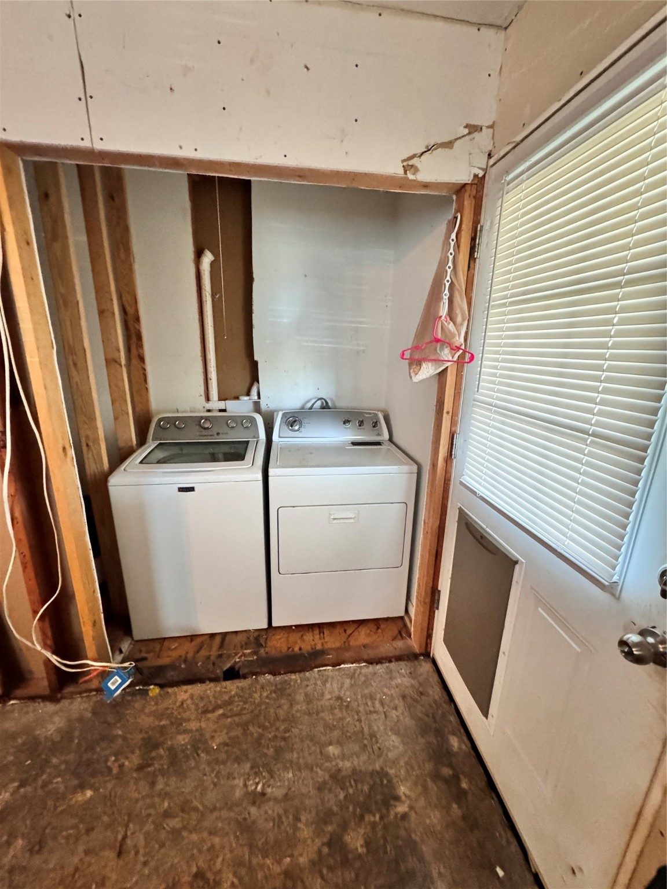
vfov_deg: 102.1
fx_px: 360
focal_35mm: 14
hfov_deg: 85.7
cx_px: 334
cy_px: 444
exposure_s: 1/60
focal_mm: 2.22
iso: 1250
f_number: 2.2
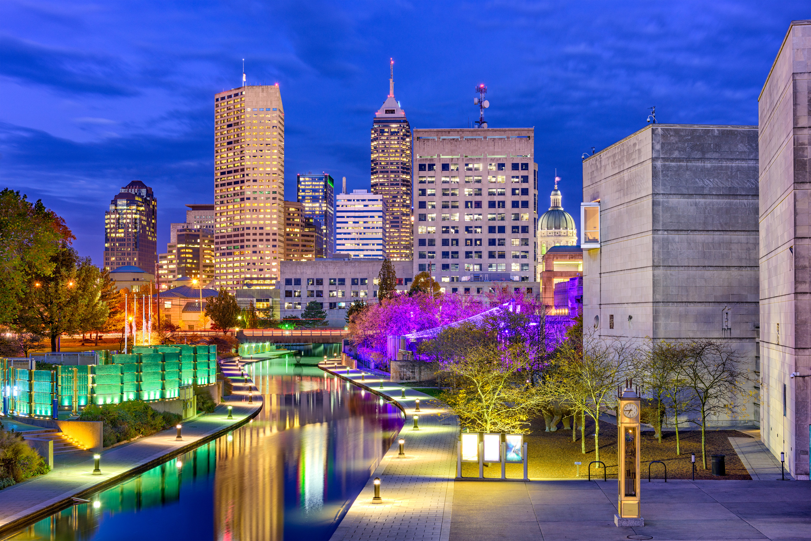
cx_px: 406
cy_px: 270
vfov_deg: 28.1
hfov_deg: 41.1
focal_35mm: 48
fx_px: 1082
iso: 100
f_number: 8
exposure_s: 30
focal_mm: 48
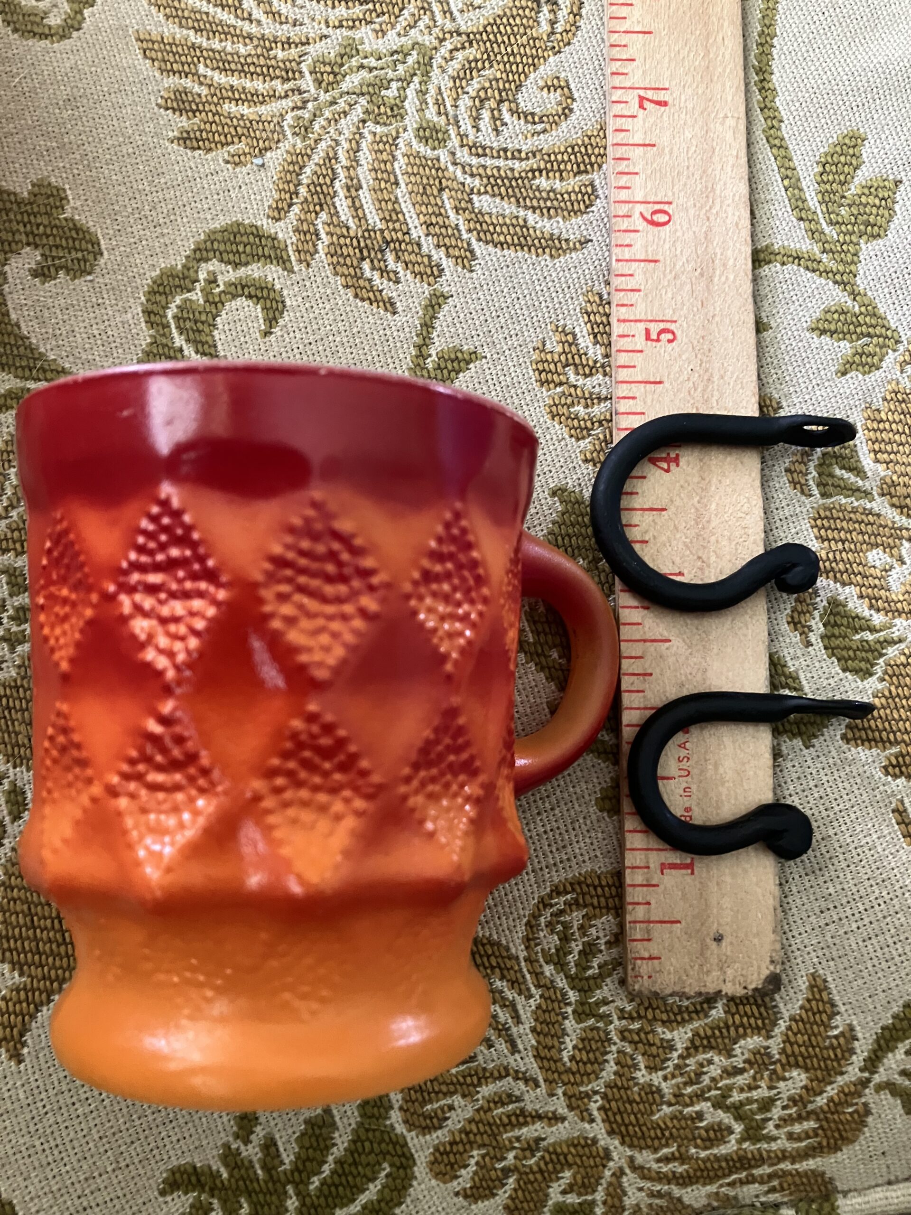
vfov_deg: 63.4
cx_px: 456
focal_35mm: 28
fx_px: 983
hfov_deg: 49.7
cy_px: 608
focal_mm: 3.99
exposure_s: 1/31
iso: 400
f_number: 1.8
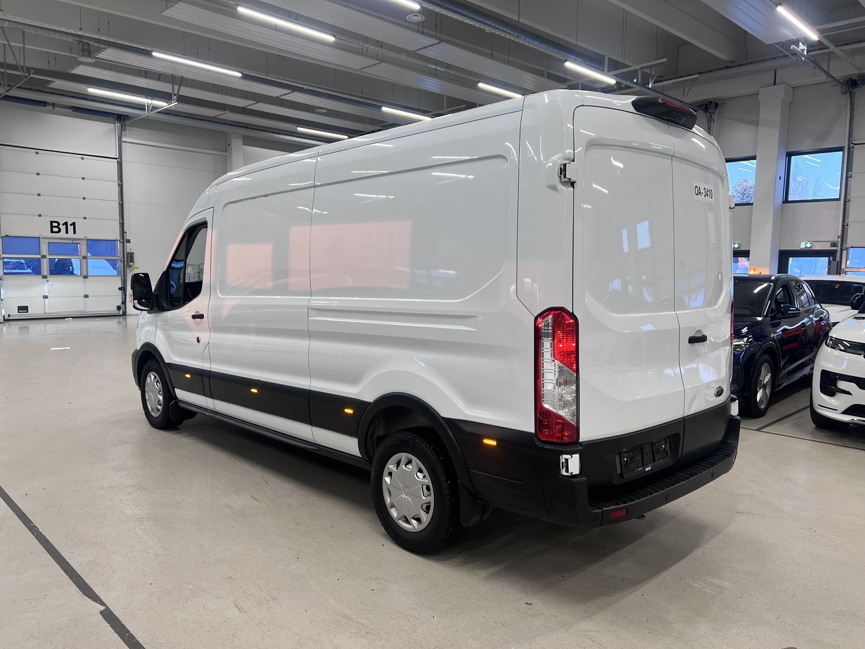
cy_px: 324
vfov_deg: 53.1
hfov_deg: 67.3
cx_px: 432
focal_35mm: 26
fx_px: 650
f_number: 1.5
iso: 64
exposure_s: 1/100
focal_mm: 5.7
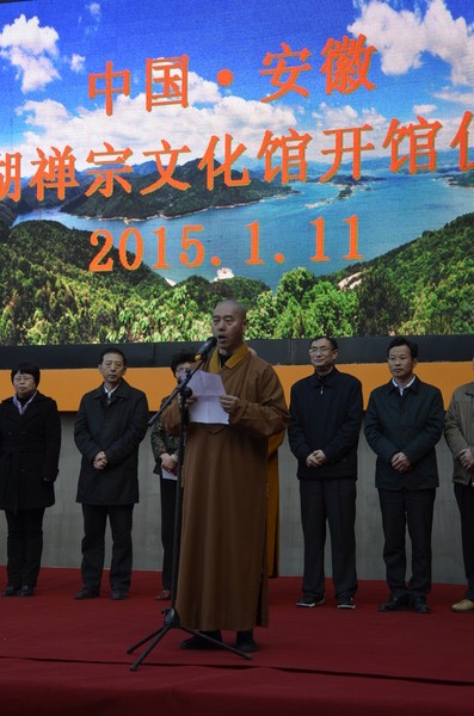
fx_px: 1429
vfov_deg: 28.1
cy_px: 358
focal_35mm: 72
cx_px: 237
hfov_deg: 18.8
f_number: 7.1
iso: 200
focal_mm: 48
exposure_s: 1/200
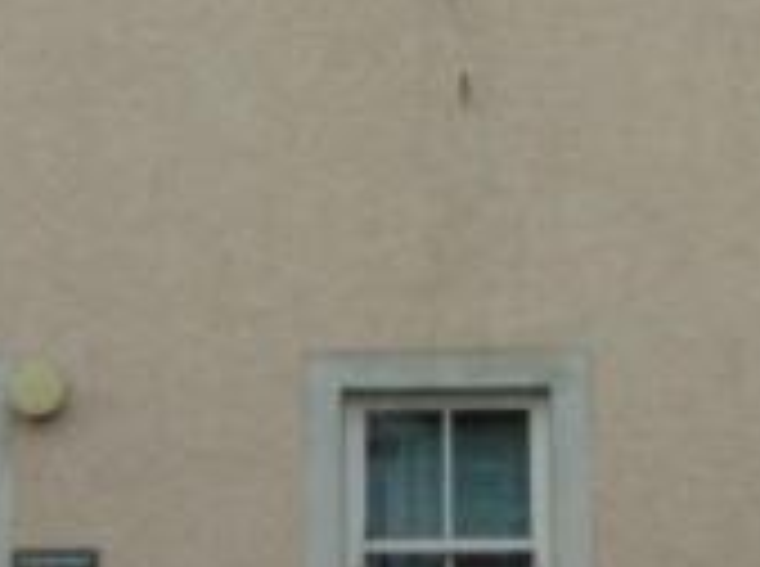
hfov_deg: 16.3
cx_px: 416
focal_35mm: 121
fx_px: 2651
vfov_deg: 12.1
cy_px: 97
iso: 80
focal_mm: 6.3
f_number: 3.2
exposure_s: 1/125
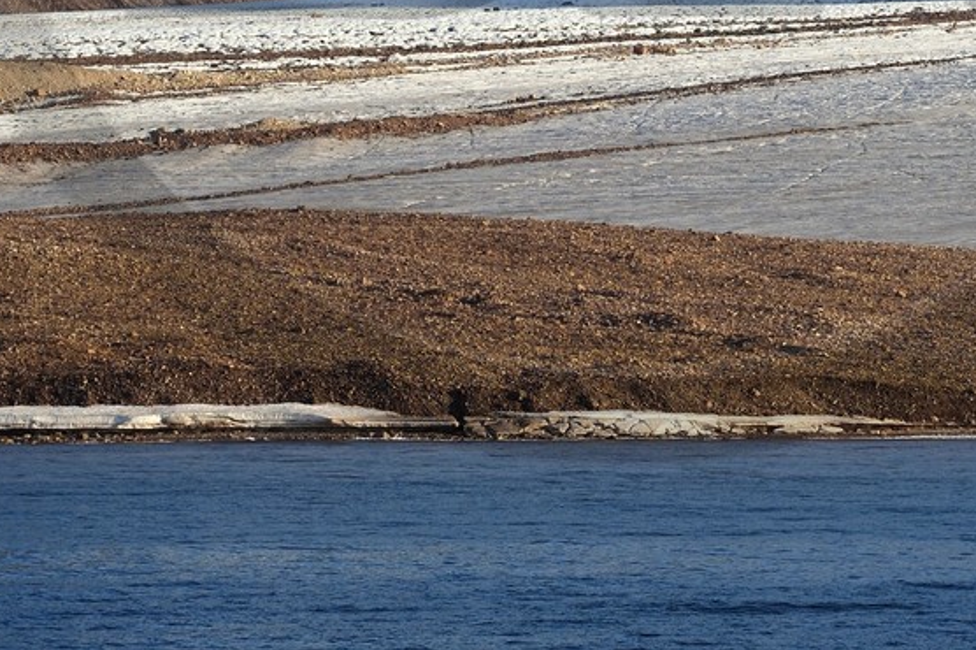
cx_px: 621
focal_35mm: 475
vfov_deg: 2.9
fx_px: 12870
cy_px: -269
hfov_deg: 4.3
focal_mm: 165
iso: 200
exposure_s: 1/320
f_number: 10
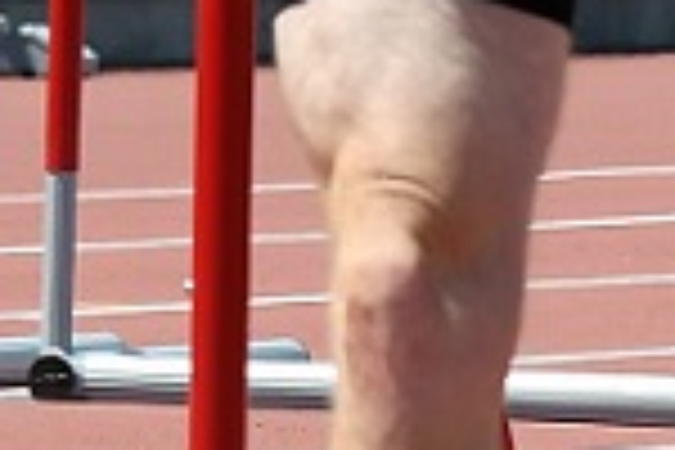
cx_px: 1609
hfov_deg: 3.0
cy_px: -230
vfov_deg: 2.0
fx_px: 12843
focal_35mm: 685
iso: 140
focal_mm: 70
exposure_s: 1/1000
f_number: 5
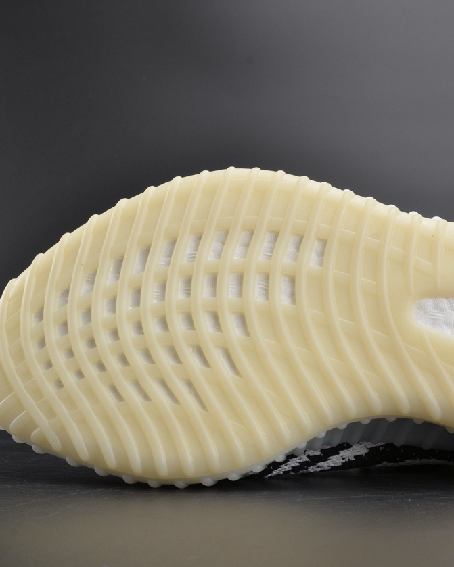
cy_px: 281
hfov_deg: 25.0
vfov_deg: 31.5
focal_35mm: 60
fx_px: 1008
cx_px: 356
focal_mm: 28
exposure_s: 1/100
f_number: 13
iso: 125
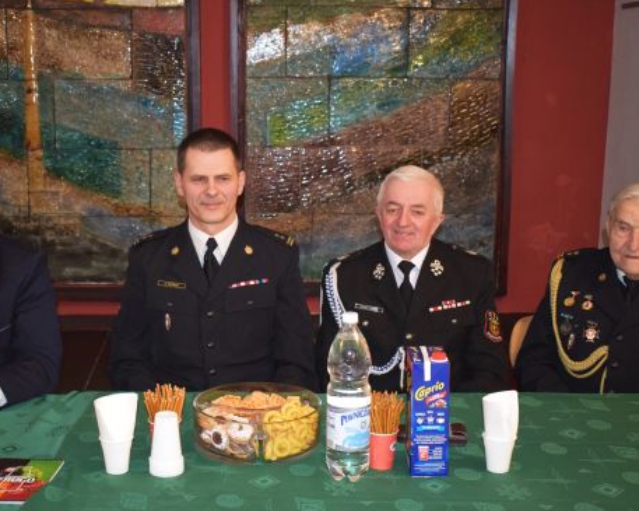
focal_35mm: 54
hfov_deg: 34.9
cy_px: 255
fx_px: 1013
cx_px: 271
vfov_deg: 28.3
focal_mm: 29
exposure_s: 1/30
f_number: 4.2
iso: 2500
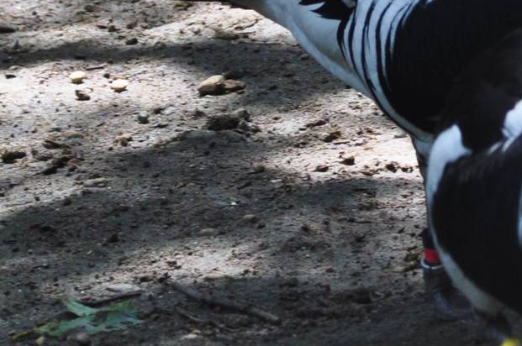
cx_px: 551
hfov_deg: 2.2
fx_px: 13435
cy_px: 81
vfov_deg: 1.5
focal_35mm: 928
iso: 400
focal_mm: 240
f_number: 9
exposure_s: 1/125
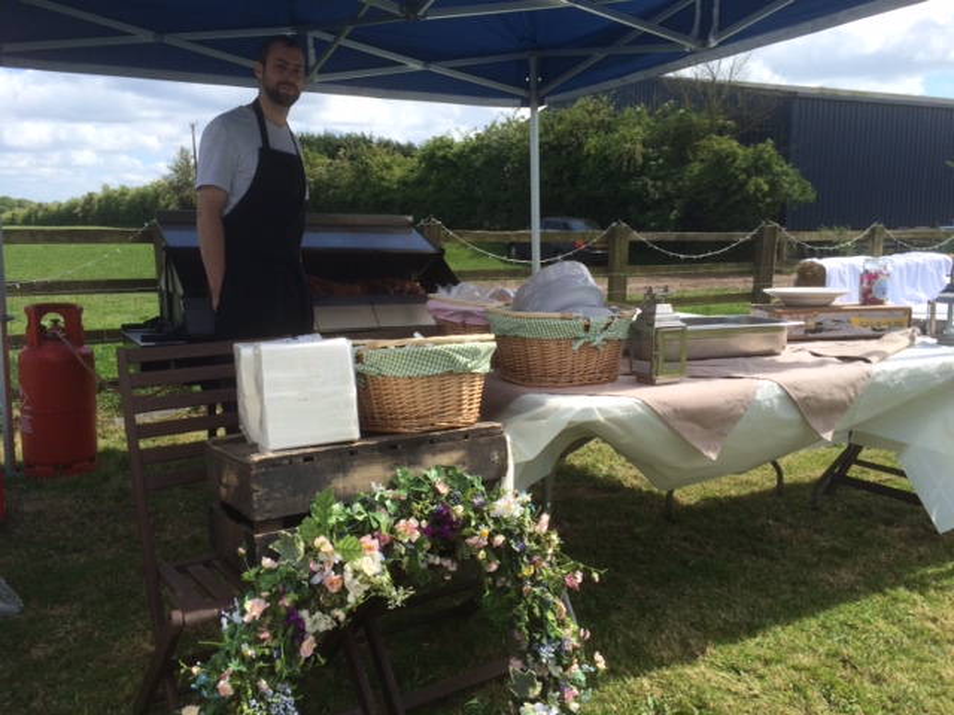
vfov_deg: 48.2
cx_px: 477
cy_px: 358
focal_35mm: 29
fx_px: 799
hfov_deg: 61.7
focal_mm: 4.15
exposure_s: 1/1520
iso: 32
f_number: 2.2
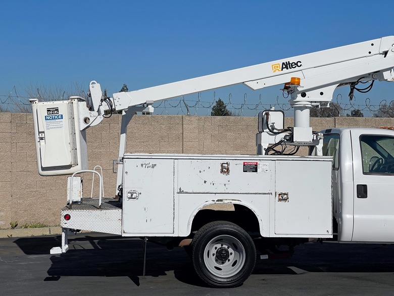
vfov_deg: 22.9
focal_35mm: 64
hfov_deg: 30.3
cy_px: 148
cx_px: 197
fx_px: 728
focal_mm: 7.5
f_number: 2.2
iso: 20
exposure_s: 1/5525
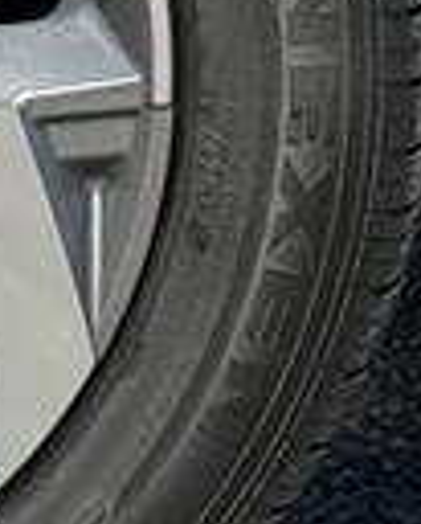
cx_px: -356
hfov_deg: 6.5
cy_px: 37
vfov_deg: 8.2
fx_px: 3632
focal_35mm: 234
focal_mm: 6.76
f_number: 1.78
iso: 64
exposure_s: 1/2331
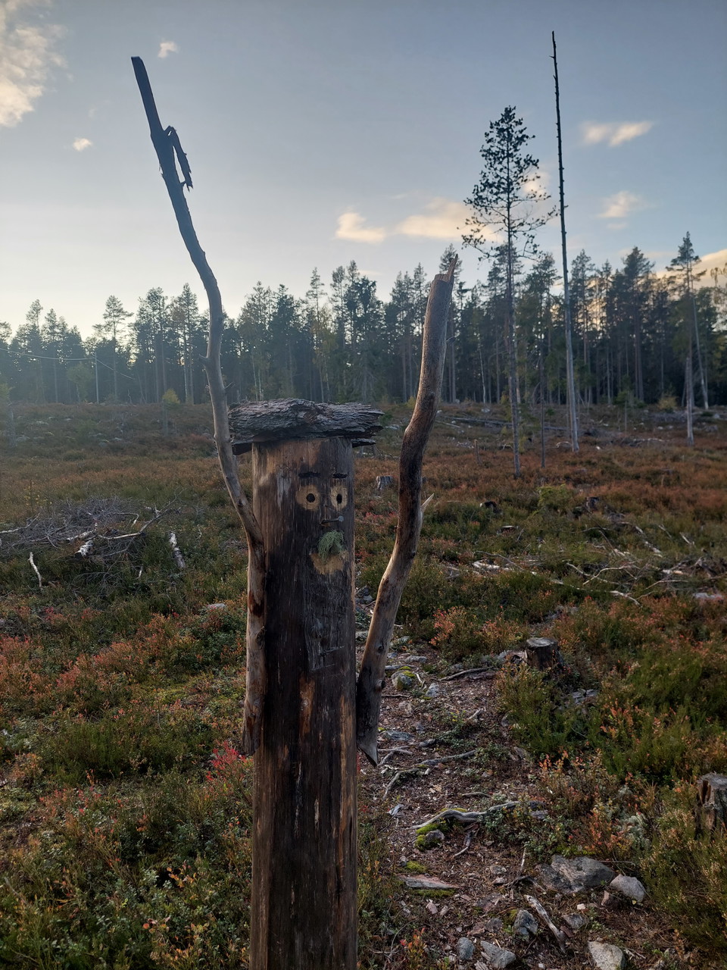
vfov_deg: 69.4
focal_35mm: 25
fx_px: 700
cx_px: 364
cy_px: 485
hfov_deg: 54.9
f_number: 1.8
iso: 40
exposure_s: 1/326
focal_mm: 5.23
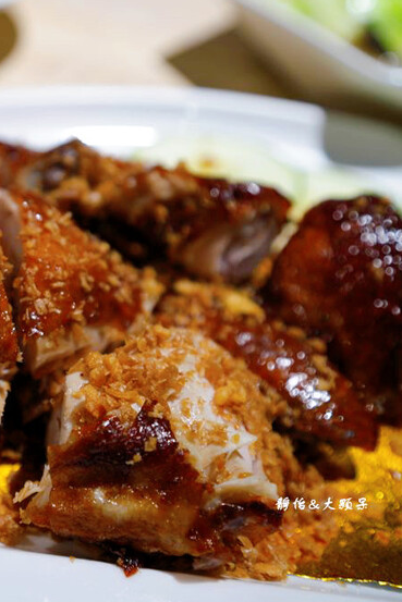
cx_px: -17
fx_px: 720
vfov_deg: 45.4
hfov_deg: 28.8
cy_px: 302
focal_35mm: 43
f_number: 4
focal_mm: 28
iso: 320
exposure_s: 1/50
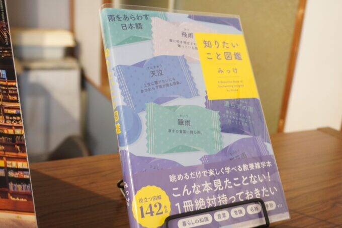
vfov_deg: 36.9
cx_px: 171
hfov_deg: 53.1
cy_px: 114
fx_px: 342
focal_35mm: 36
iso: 2000
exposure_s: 1/40
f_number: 4.5
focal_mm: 24
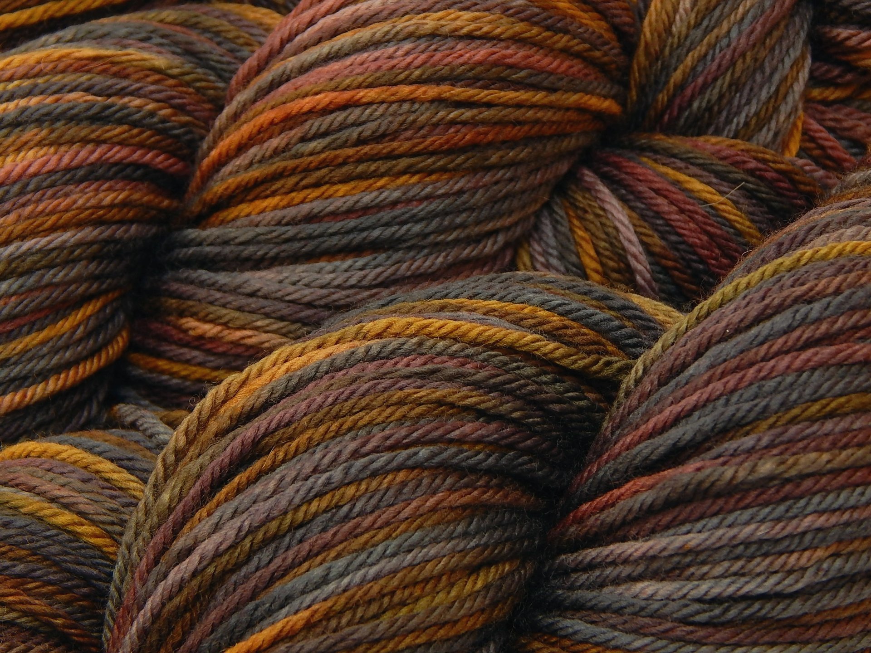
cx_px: 436
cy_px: 326
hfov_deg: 18.7
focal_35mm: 105
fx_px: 2642
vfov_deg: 14.1
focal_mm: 18.7
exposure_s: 1/13
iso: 125
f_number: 4.5
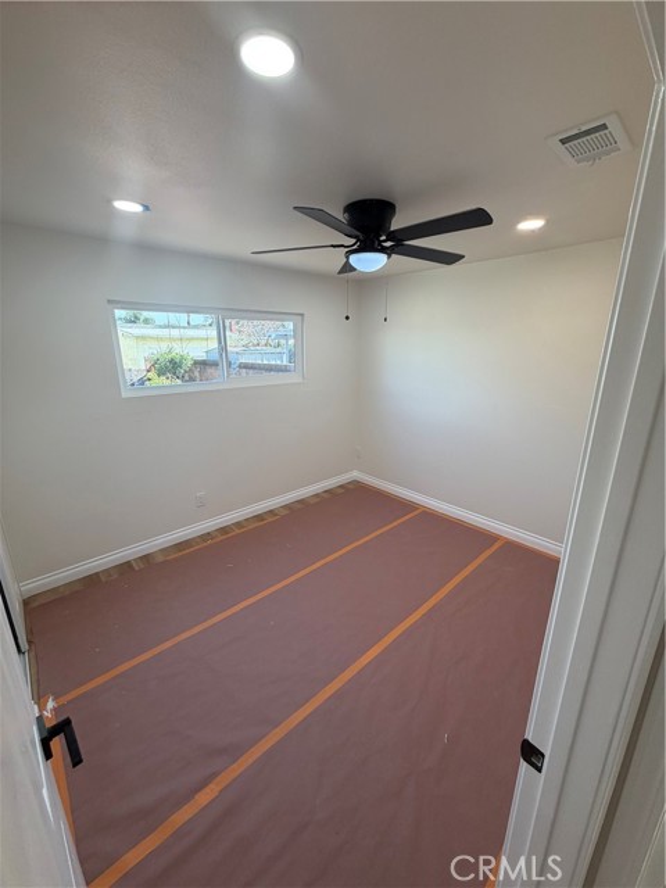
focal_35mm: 14
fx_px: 359
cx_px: 333
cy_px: 444
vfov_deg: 102.1
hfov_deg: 85.7
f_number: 2.2
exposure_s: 1/121
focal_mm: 2.22
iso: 100
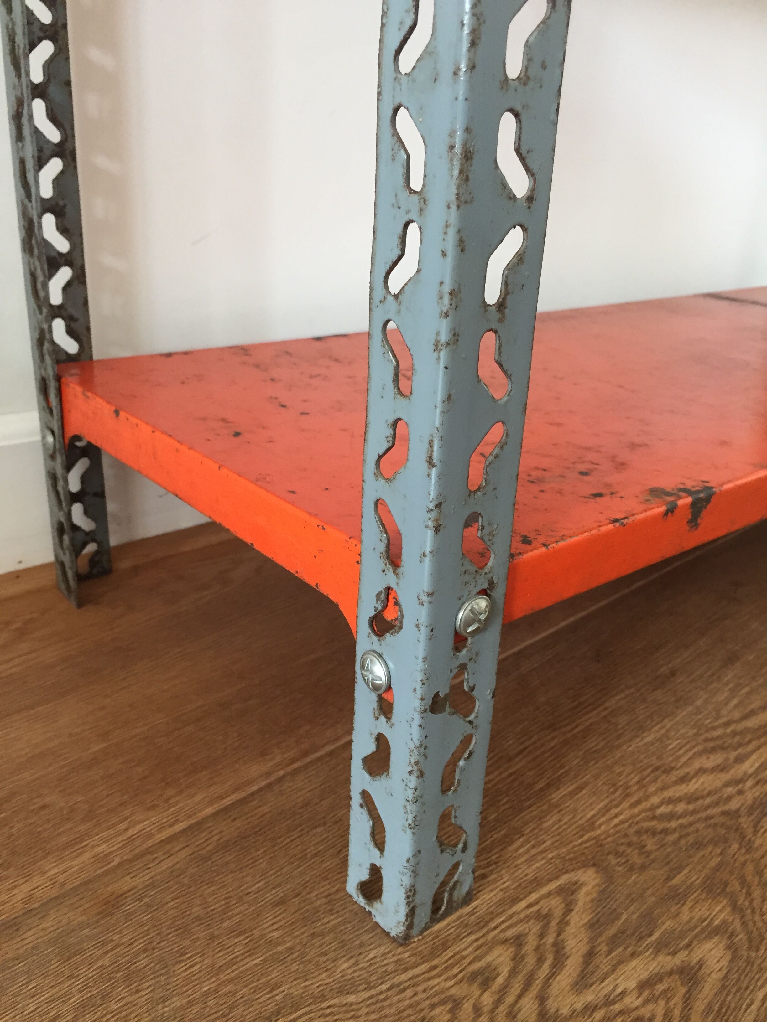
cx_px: 384
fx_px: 857
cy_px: 511
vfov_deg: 61.7
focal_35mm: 29
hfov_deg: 48.2
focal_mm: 4.15
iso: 100
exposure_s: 1/30
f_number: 2.2
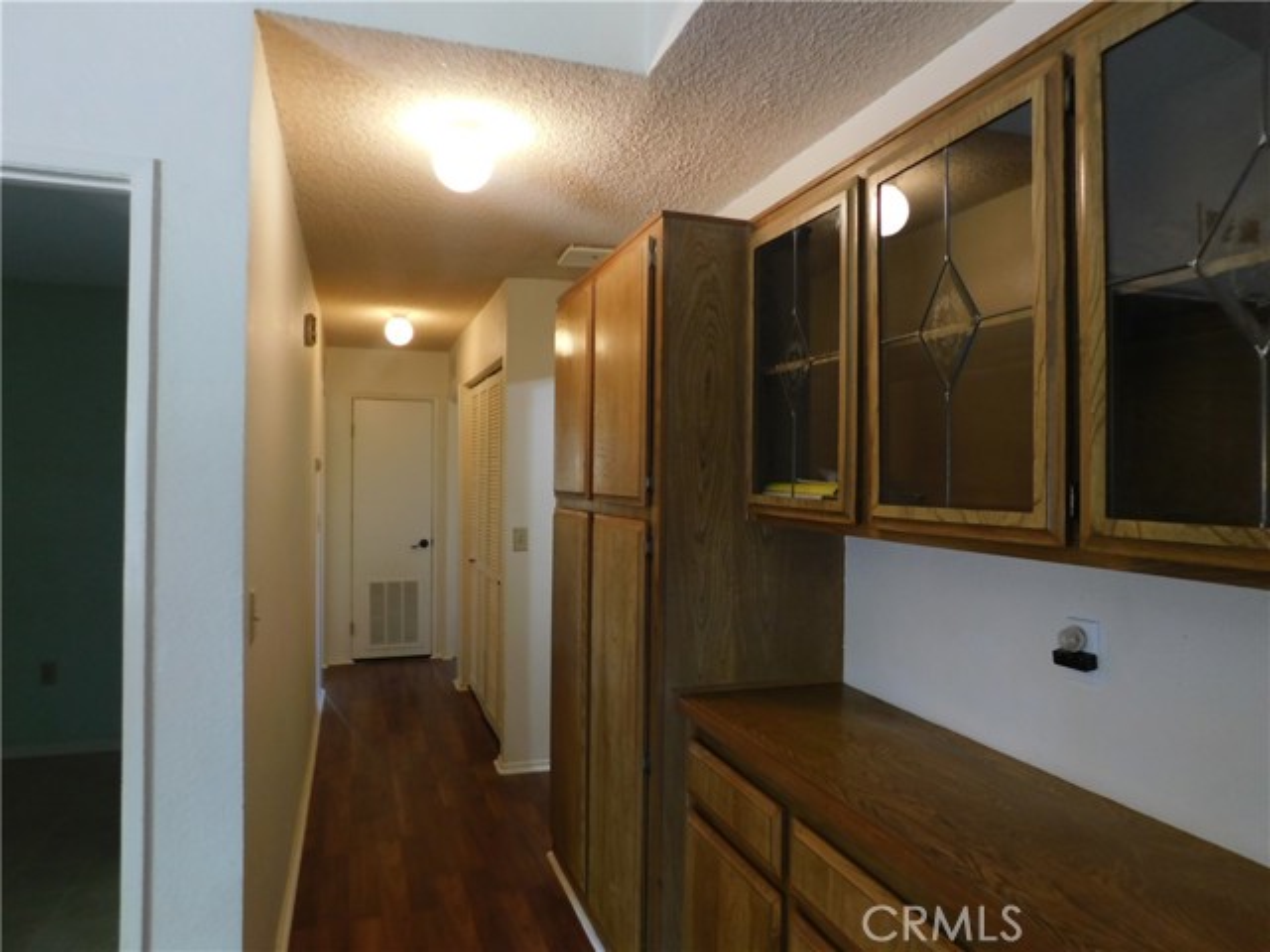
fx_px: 844
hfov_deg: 73.9
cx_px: 635
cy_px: 476
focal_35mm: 23
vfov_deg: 58.9
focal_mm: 4
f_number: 3
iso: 400
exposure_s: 1/25
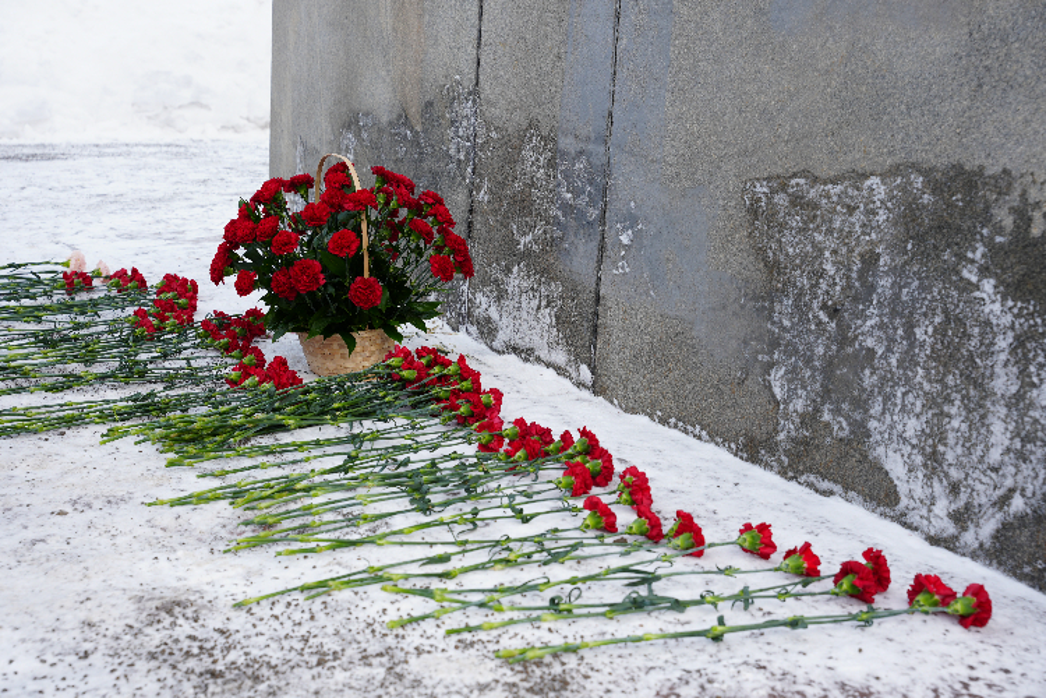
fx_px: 1537
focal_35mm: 53
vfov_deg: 25.6
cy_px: 349
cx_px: 523
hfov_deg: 37.6
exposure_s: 1/100
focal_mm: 52.9
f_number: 6.3
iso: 100
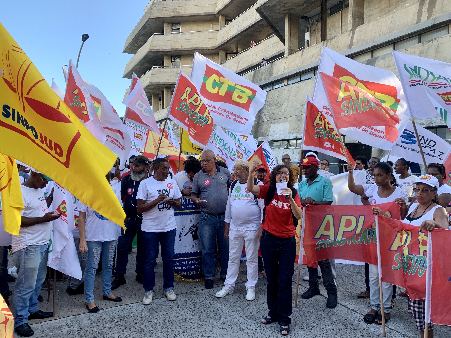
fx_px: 339
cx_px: 226
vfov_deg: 53.1
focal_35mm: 26
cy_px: 169
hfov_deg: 67.3
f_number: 1.8
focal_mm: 4.25
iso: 25
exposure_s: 1/170
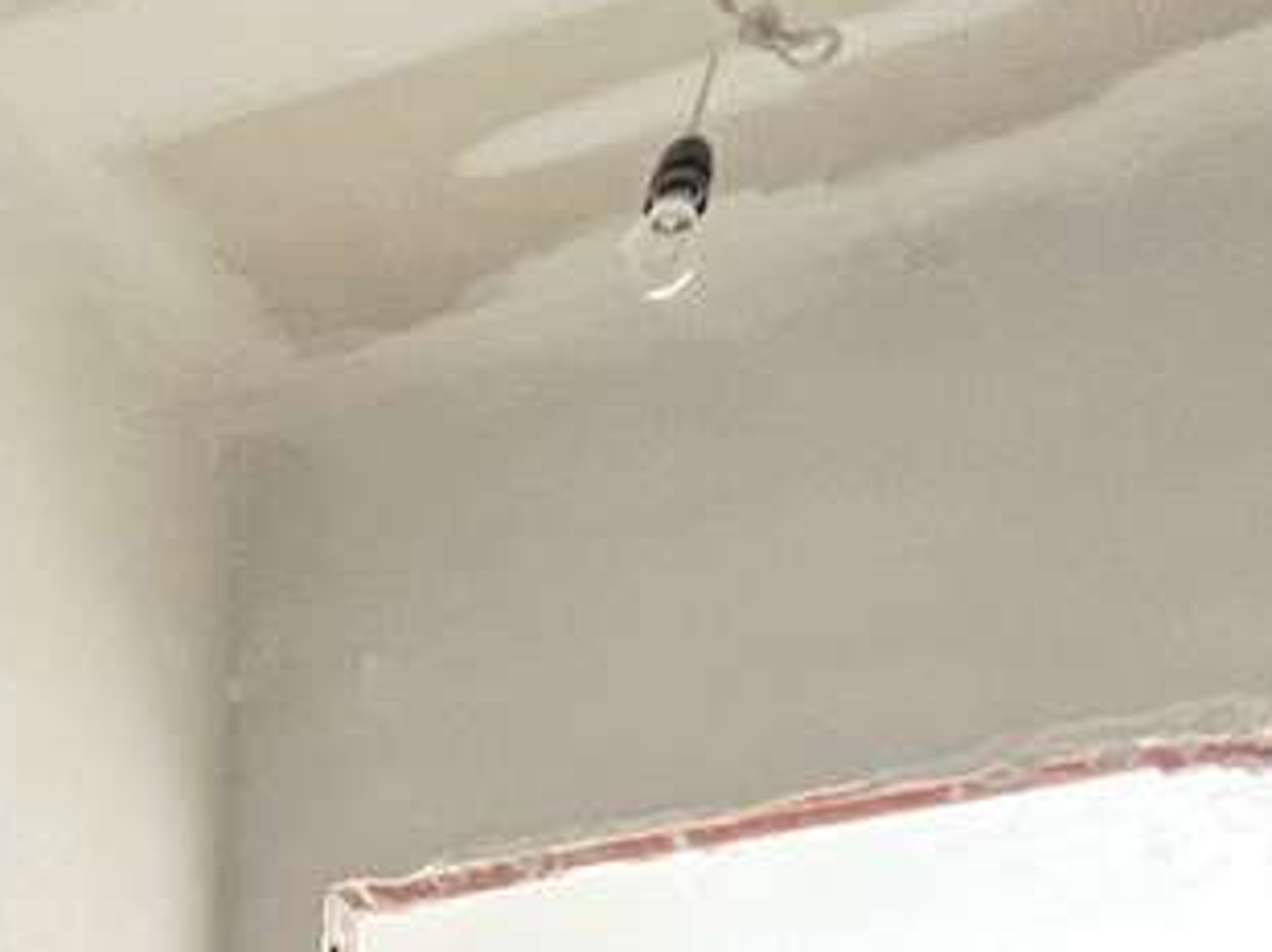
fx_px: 2313
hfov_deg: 24.6
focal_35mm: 63
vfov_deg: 16.5
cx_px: -583
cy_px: 1992
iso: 250
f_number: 1.8
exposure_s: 1/72
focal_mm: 1.57
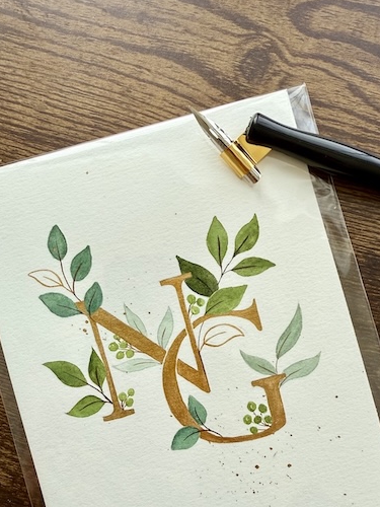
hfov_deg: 44.2
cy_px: 334
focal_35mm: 32
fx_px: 468
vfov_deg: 55.7
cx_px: 185
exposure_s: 1/99
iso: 50
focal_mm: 2.22
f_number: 2.2
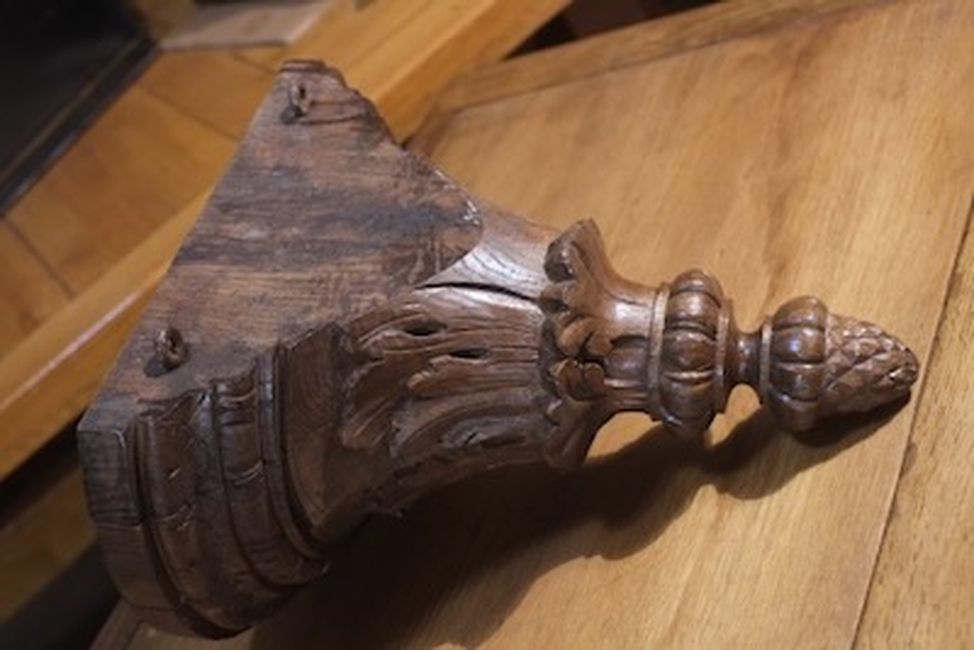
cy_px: 325
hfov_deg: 37.5
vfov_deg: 25.5
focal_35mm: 53
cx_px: 487
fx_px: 1434
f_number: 4
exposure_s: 1/125
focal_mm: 35
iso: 3200
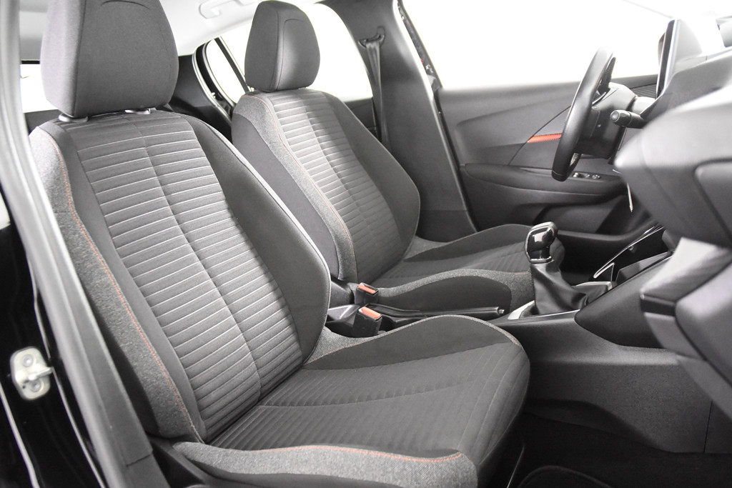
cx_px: 366
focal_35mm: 30
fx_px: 610
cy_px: 244
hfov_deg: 61.9
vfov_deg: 43.6
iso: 8000
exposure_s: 1/30
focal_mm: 20
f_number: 2.8
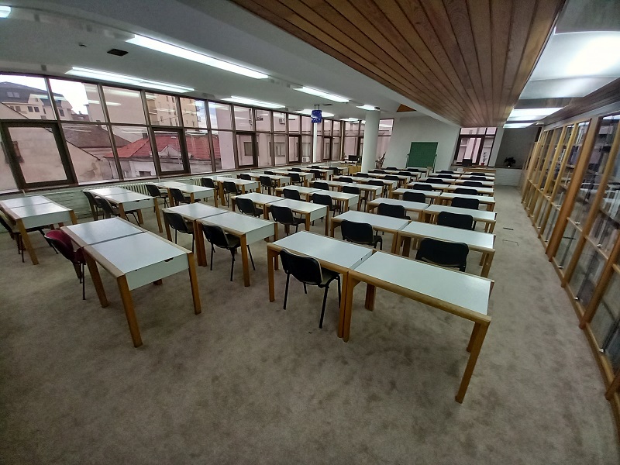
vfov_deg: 89.9
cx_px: 310
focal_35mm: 13
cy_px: 232
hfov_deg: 106.2
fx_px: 233
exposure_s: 1/33
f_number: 2.2
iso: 200
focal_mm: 1.13
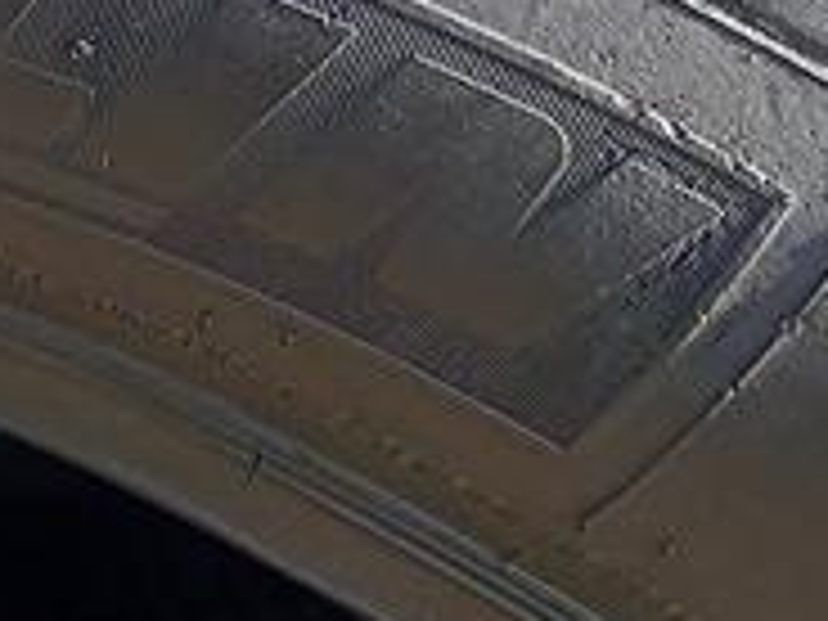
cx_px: -27
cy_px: -122
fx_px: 3325
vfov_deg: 10.5
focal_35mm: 139
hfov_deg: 14.0
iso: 50
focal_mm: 4.65
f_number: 1.8
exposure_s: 1/109
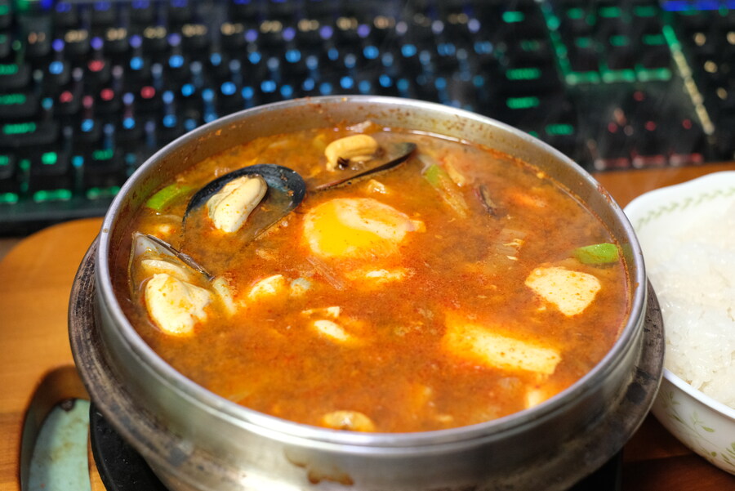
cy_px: 246
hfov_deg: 37.5
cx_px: 368
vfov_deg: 25.5
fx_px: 1083
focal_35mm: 53
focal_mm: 35
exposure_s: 1/60
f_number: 4
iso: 3200
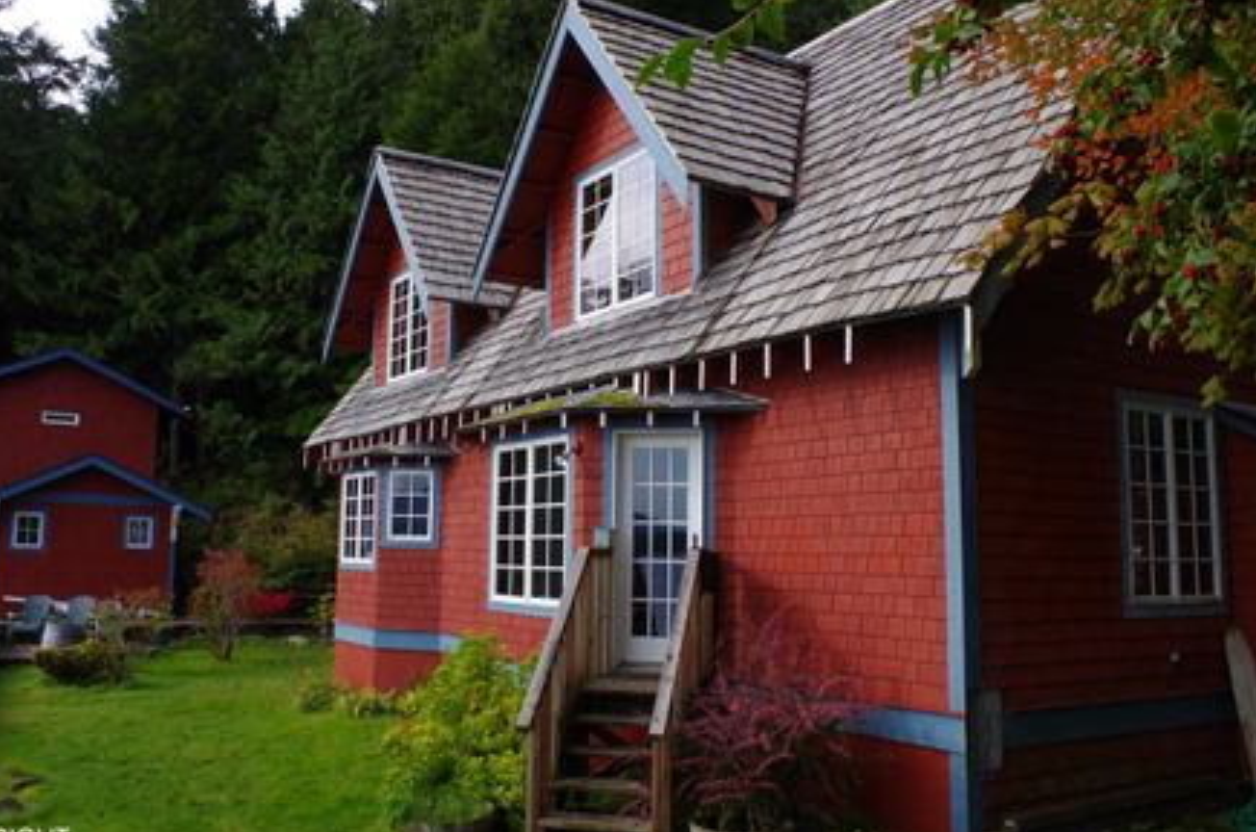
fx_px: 1079
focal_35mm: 31
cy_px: 403
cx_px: 549
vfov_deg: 42.1
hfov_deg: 60.2
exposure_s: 1/40
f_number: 10
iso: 100
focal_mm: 18
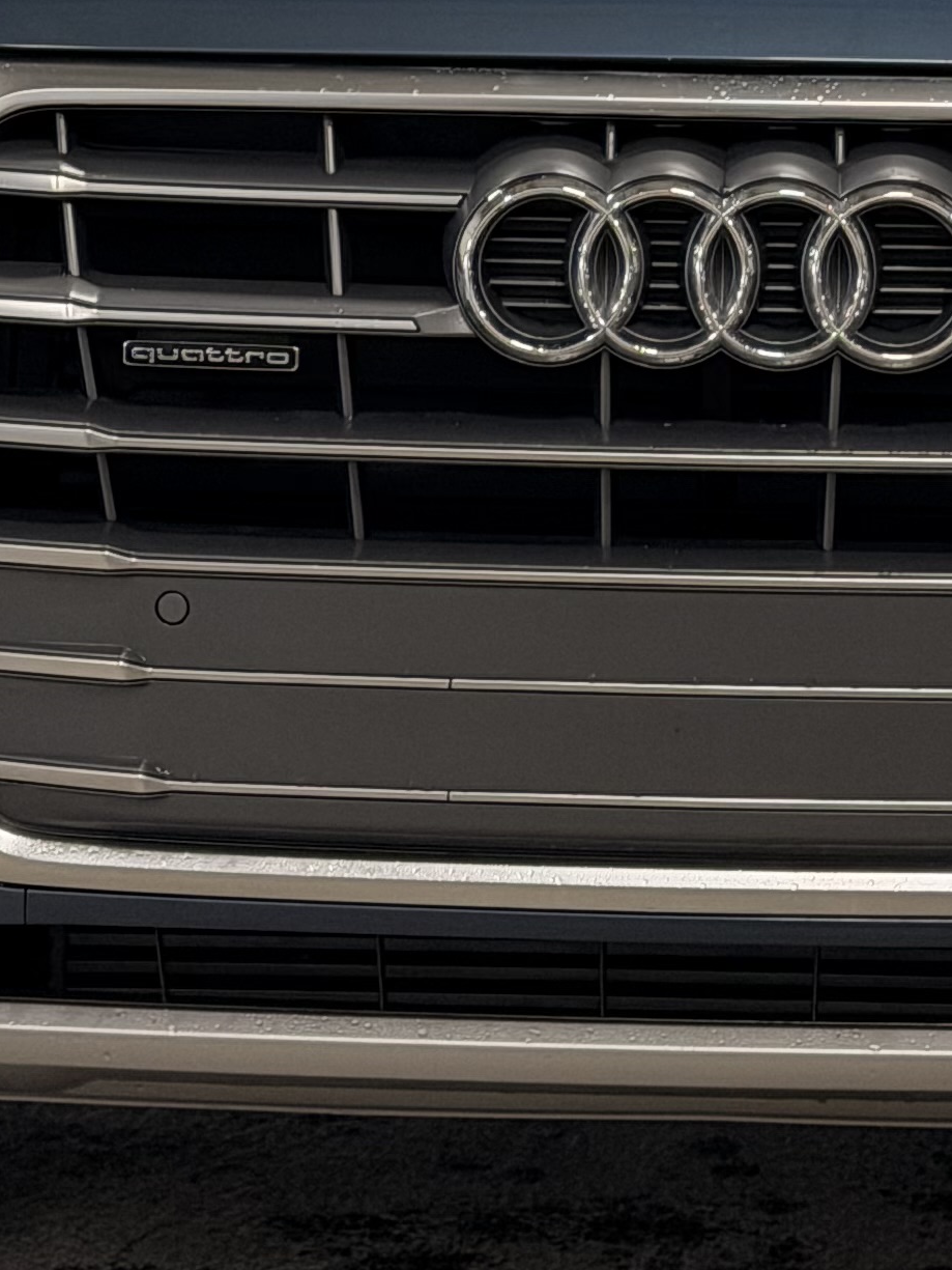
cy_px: -638
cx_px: 701
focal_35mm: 158
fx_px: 5793
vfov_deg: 11.9
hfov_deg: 9.4
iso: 64
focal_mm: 6.76
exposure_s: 1/120
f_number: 1.78
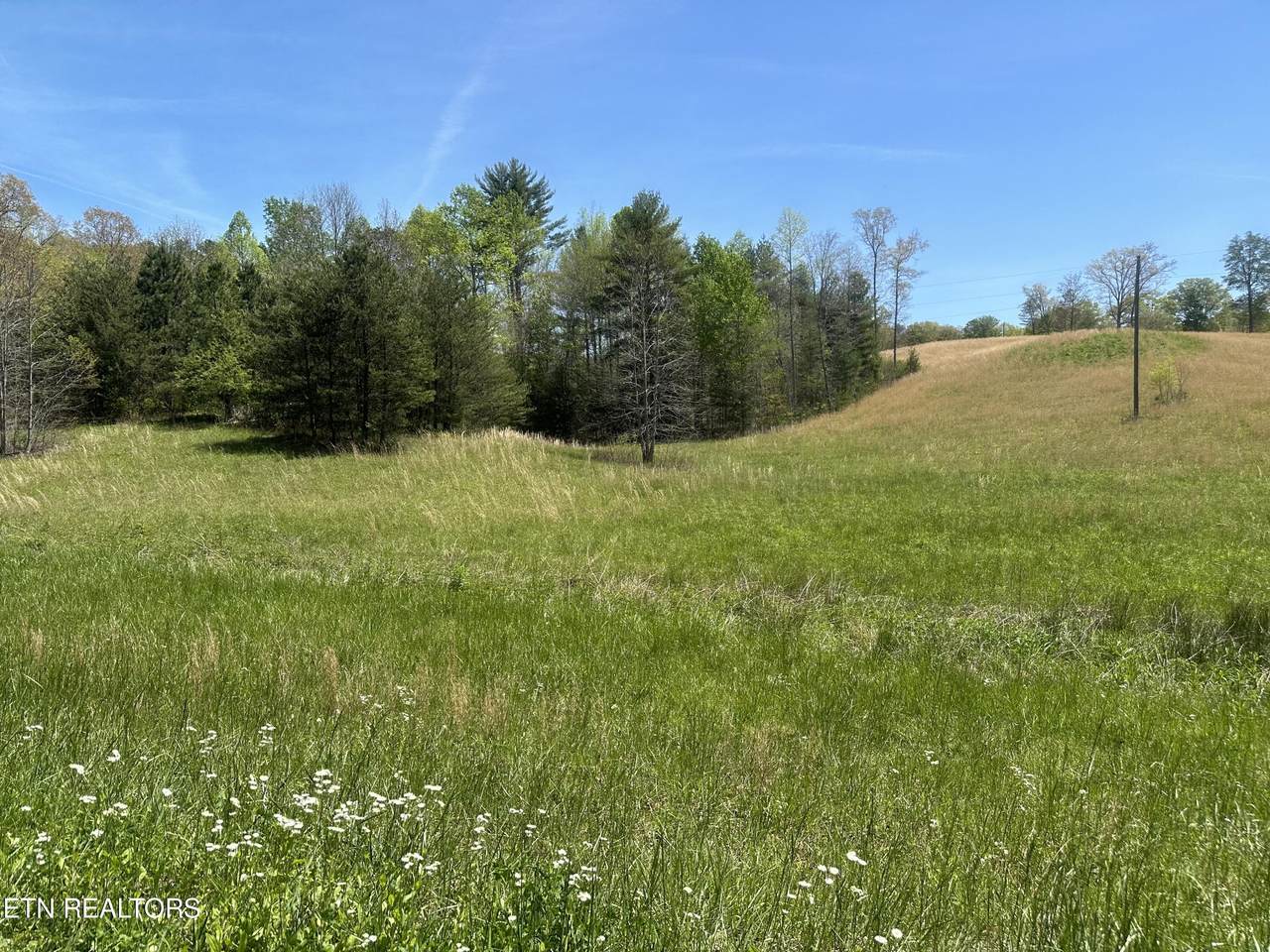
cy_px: 476
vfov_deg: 56.8
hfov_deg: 71.6
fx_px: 881
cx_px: 635
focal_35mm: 24
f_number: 1.78
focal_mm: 6.86
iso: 80
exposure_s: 1/3247
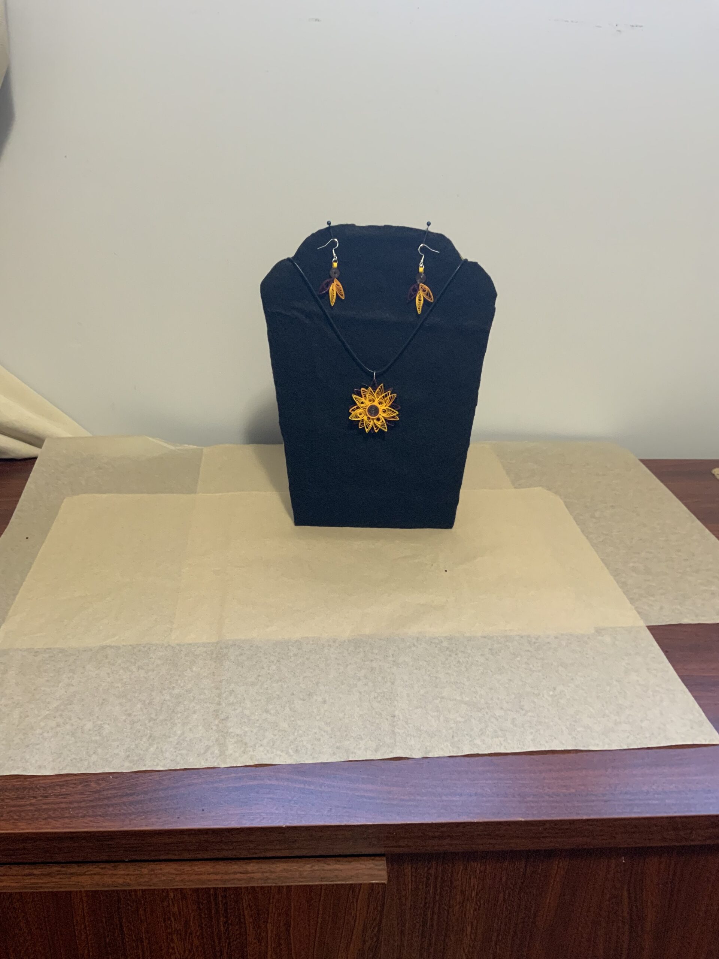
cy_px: 480
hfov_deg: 48.2
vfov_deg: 61.7
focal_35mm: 29
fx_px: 803
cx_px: 360
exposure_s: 1/60
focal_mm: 3
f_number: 1.8
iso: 160
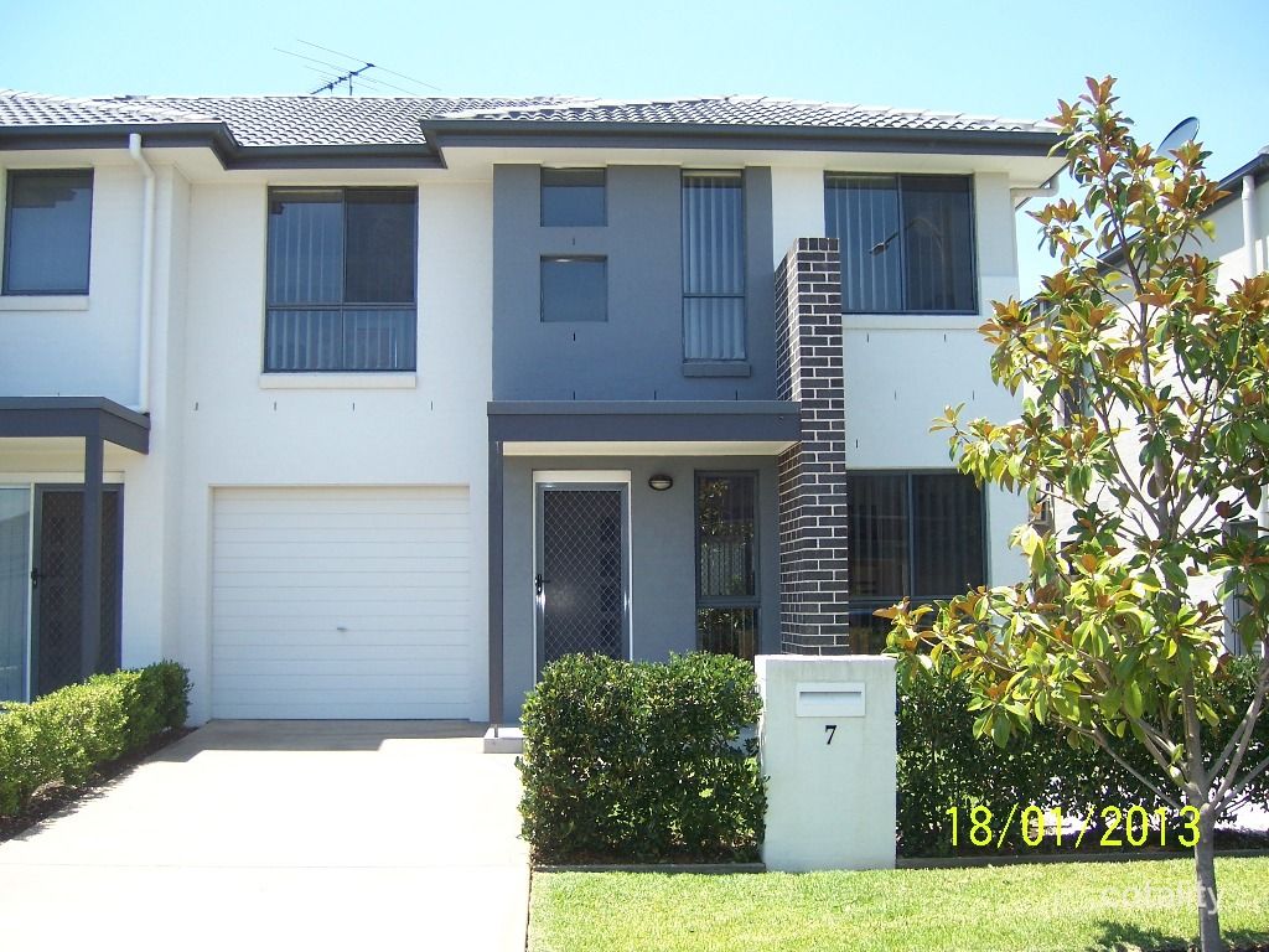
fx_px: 1320
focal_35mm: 36
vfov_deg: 39.7
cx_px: 634
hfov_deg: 51.4
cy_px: 476
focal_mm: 6.2
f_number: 2.8
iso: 80
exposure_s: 1/500
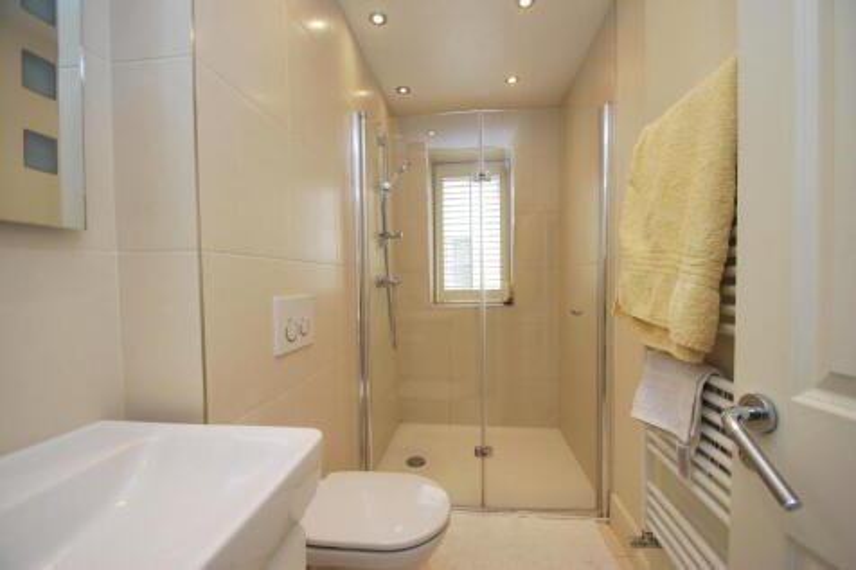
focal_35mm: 15
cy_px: 285
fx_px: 357
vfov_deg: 77.3
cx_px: 428
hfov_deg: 100.4
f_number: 3.5
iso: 100
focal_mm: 10
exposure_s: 1/25
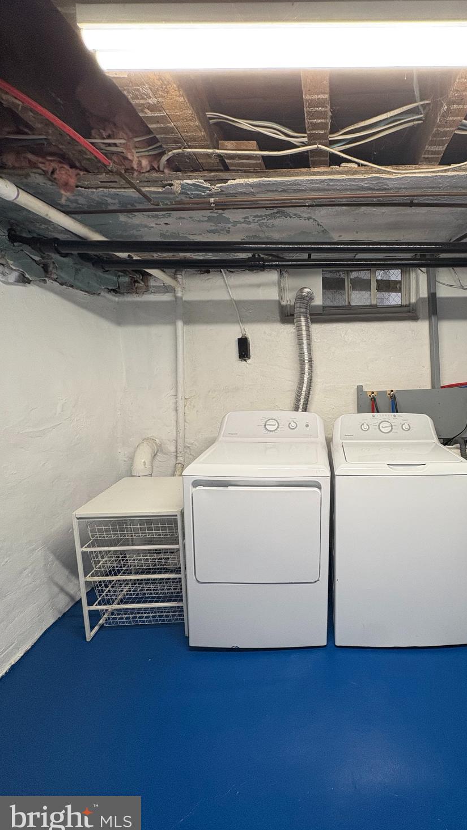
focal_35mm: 16
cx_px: 326
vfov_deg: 99.3
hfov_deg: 64.6
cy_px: 407
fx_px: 352
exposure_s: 1/120
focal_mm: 2.22
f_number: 2.2
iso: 200
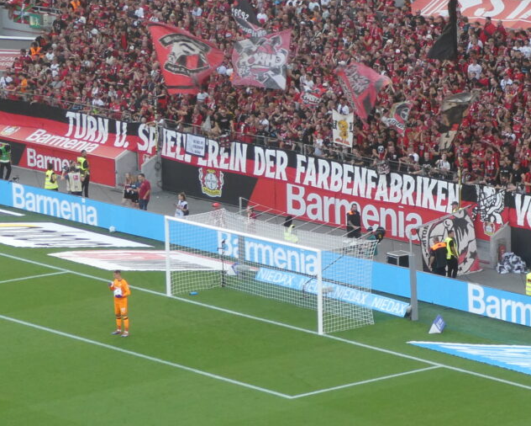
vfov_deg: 8.9
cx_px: 511
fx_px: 2720
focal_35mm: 173
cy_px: 204
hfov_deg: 11.1
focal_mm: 12.5
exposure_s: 1/80
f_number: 4.5
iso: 160
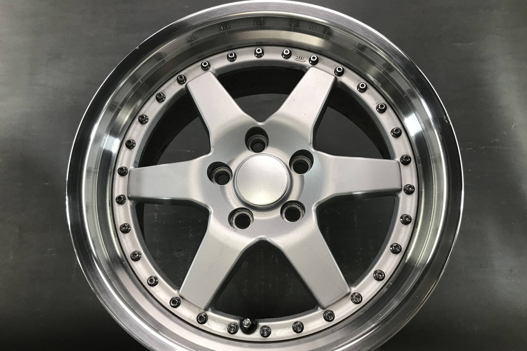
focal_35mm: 30
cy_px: 182
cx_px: 261
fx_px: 439
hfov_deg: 61.9
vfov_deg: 43.6
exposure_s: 1/33
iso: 25
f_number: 1.8
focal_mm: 3.99
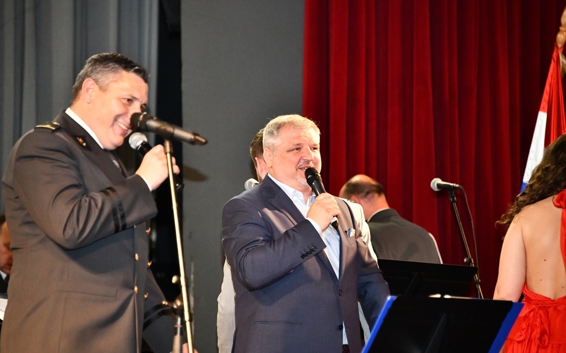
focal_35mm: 235
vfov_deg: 5.6
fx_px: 3624
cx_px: 283
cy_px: 169
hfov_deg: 8.9
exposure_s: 1/250
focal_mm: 230
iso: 11400
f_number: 5.6
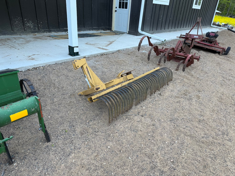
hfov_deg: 71.6
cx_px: 118
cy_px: 88
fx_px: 163
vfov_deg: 56.8
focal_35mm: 24
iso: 64
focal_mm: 6.76
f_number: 1.78
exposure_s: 1/185
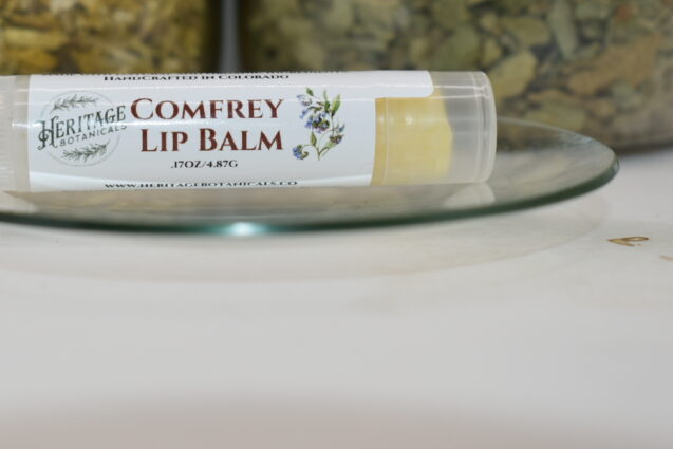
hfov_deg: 24.6
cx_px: 220
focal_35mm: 82
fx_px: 1533
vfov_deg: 16.6
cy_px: 107
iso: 100
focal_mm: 34
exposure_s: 1/200
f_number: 5.6
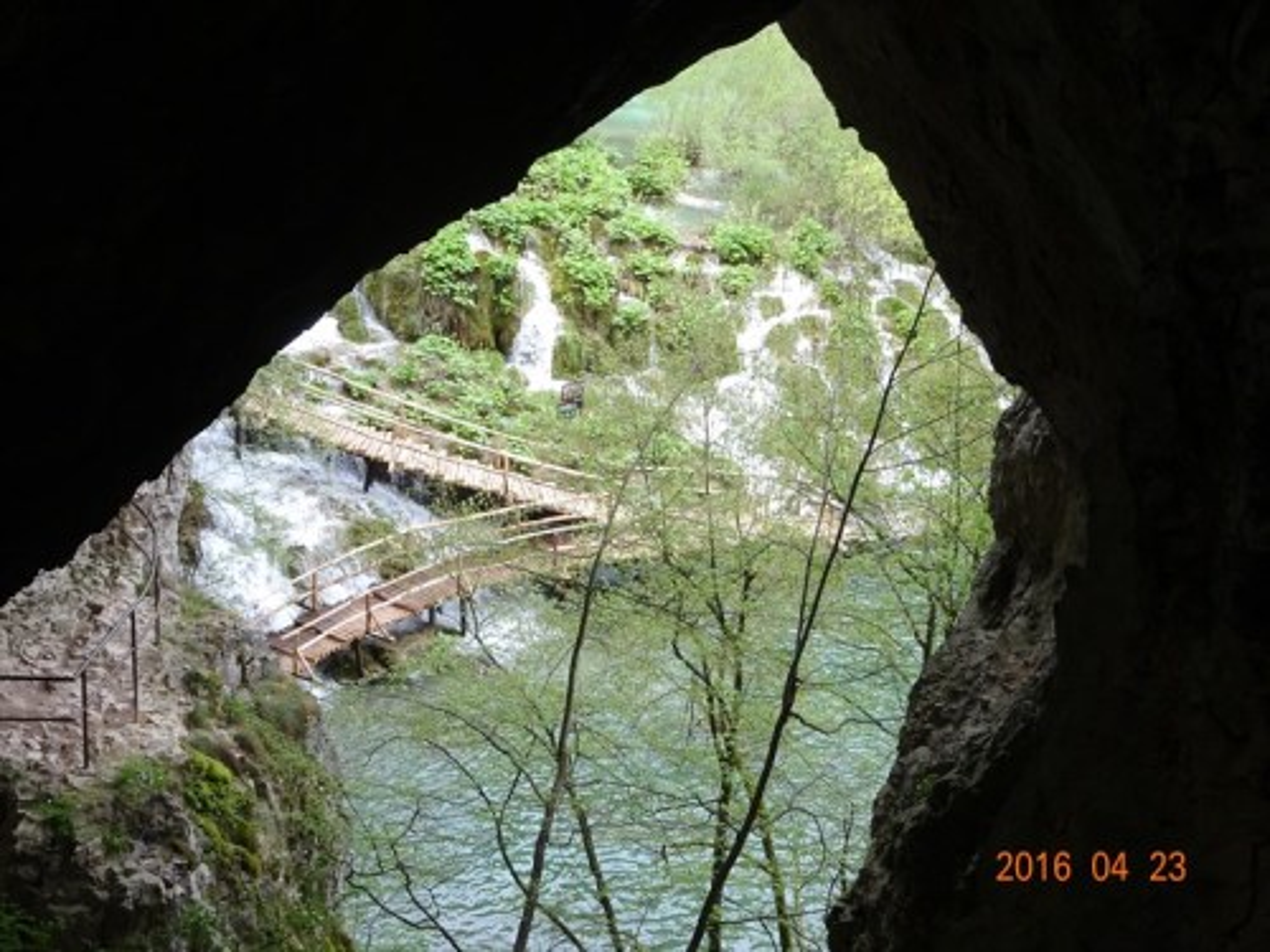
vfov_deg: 21.0
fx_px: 2568
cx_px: 635
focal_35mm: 70
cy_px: 476
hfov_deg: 27.8
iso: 200
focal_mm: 12.01
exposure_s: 1/80
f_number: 5
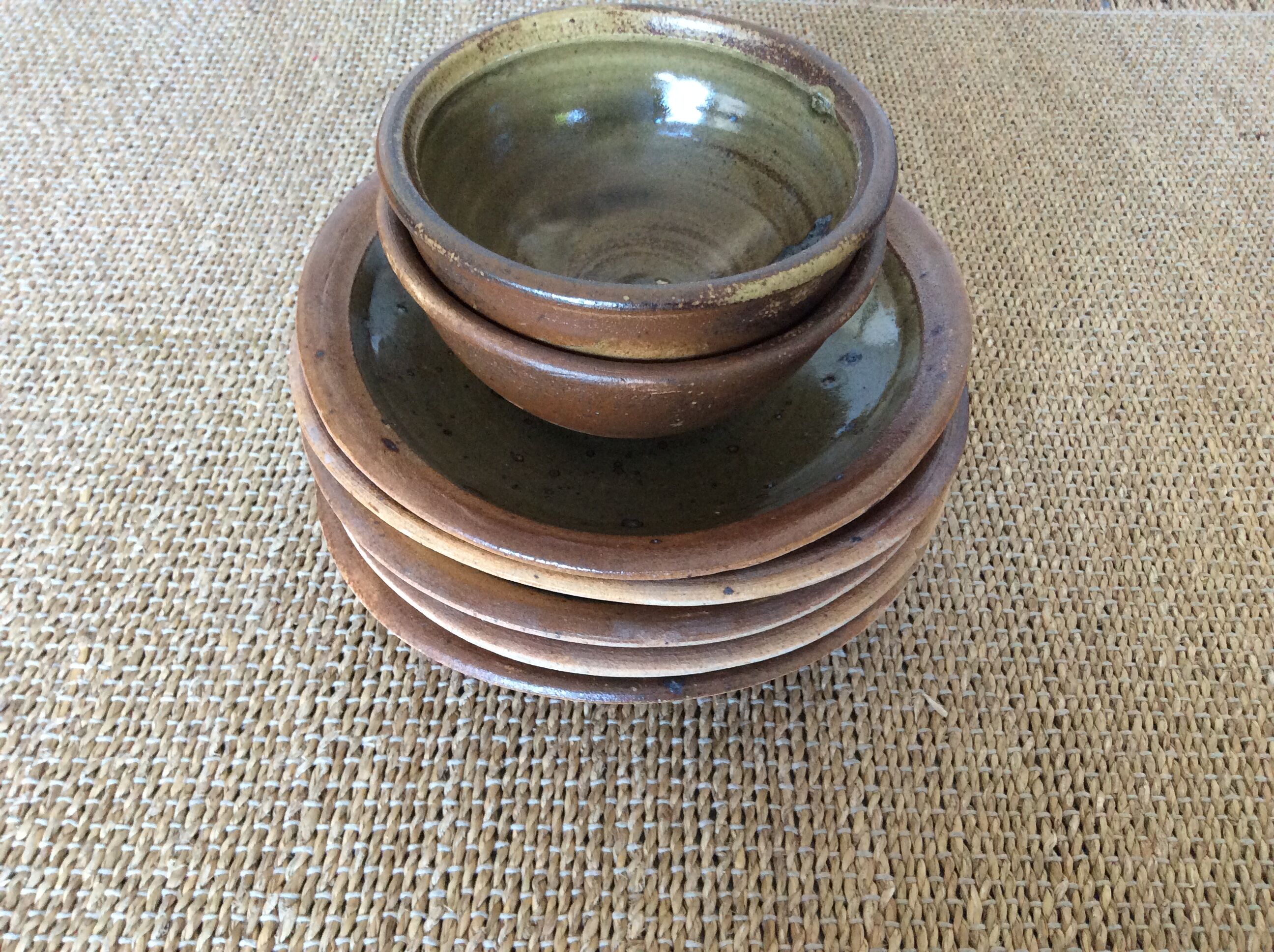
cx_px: 637
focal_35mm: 32
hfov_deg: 56.9
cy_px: 476
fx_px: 1176
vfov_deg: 44.1
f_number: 2.4
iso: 160
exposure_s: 1/25
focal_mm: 3.3
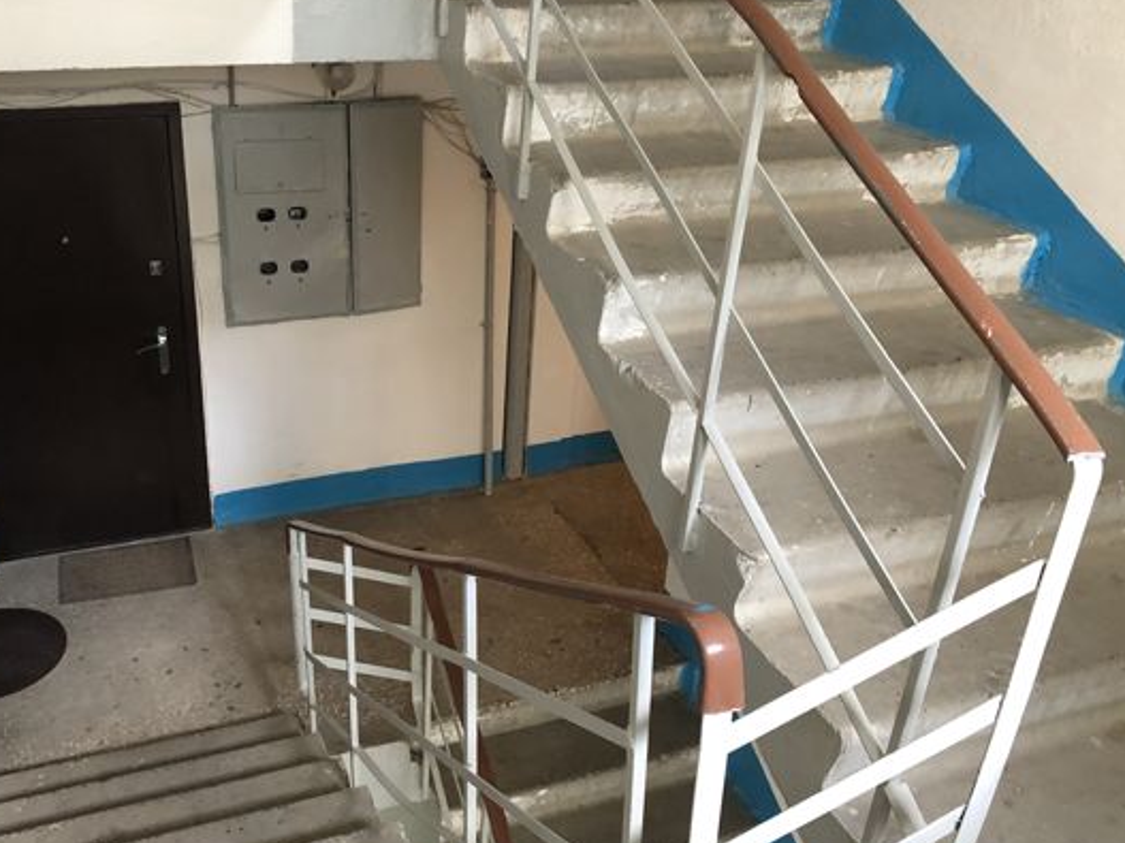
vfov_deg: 41.7
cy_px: 361
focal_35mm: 34
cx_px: 448
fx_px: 1105
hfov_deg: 53.6
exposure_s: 1/17
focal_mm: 4
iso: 100
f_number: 1.8
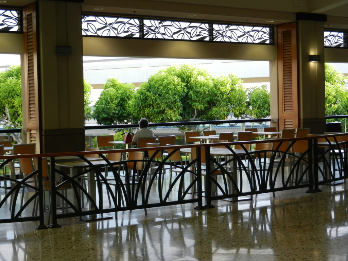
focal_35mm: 60
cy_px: 130
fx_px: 603
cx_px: 174
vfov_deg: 24.4
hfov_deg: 32.2
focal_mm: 10.9
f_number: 4.5
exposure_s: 1/50
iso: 160
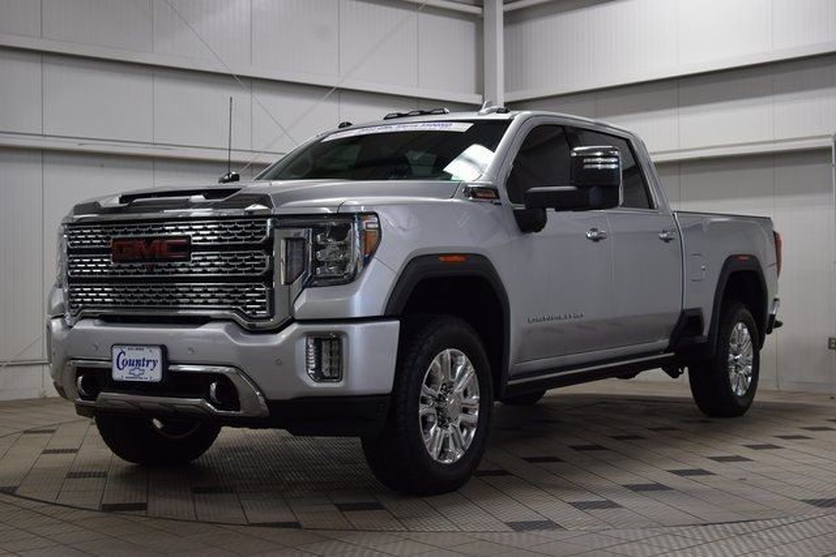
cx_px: 418
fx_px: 1254
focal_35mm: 54
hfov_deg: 36.9
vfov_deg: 25.1
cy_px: 278
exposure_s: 1/30
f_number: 7.1
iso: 400
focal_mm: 36
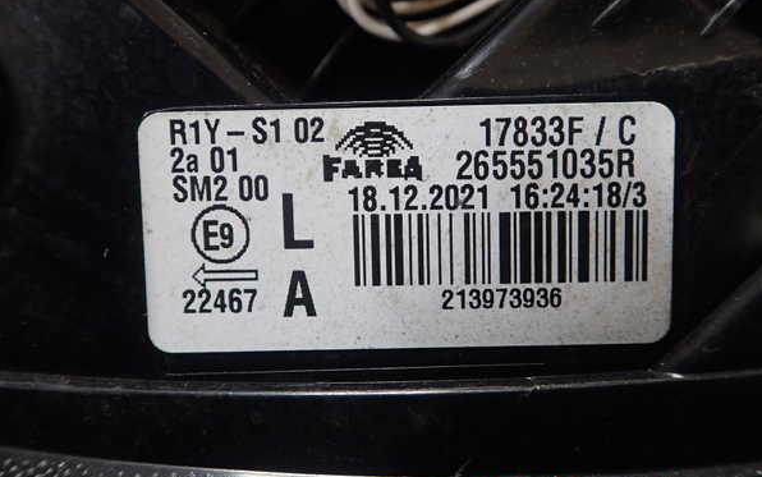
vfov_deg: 39.4
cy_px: 221
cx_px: 382
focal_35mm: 32
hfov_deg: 59.6
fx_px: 665
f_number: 2.3
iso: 320
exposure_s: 1/125
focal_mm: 5.5
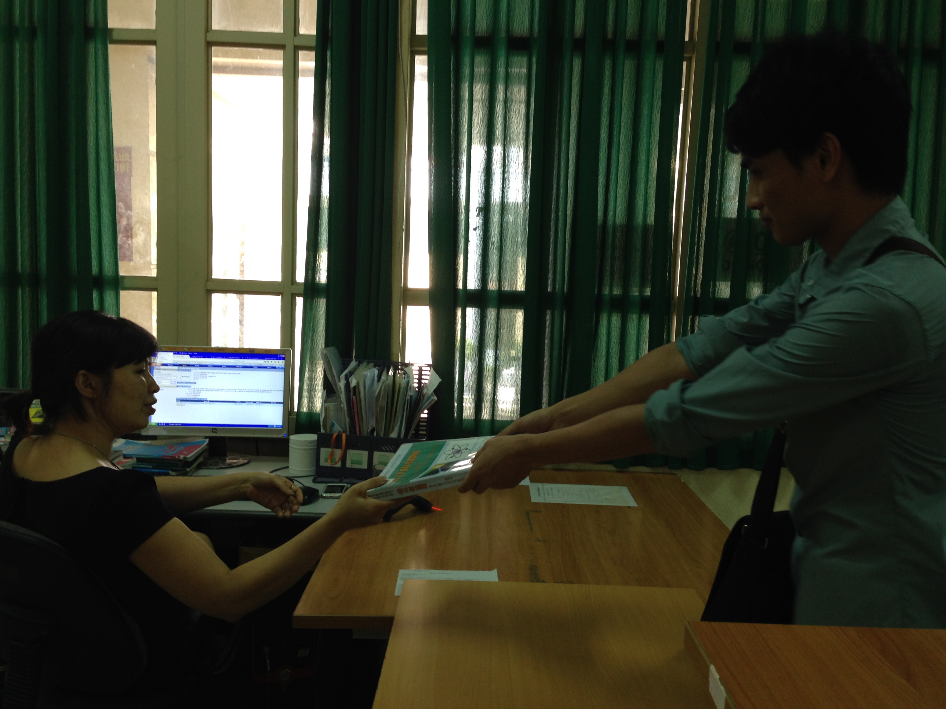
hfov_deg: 55.4
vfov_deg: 42.9
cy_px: 354
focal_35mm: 33
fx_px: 902
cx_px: 473
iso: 64
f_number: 2.4
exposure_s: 1/20
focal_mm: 4.12
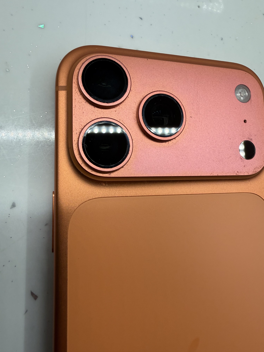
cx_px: 132
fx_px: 244
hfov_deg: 56.8
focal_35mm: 24
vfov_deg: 71.6
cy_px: 176
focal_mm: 2.22
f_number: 2.2
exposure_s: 1/99
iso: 125
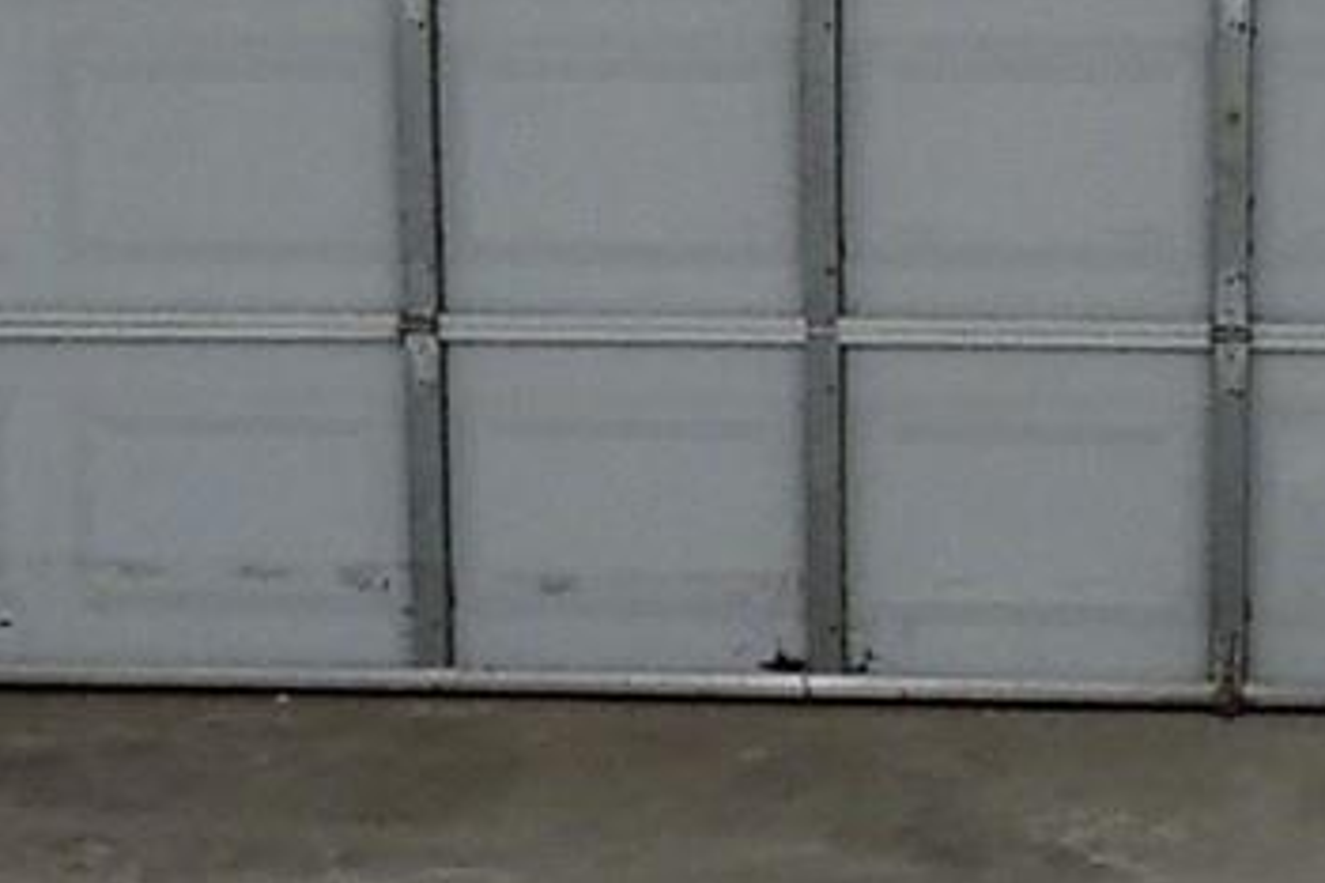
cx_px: 963
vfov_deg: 12.6
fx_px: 4011
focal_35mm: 109
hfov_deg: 18.7
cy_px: 445
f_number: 3.1
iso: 280
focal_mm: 4
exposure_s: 1/30
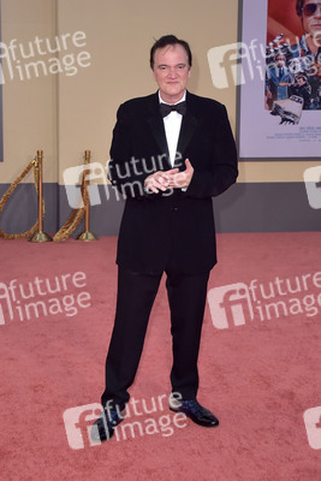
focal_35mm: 45
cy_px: 240
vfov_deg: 43.6
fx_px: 601
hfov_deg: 29.9
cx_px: 160
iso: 800
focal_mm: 45
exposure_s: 1/250
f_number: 7.1
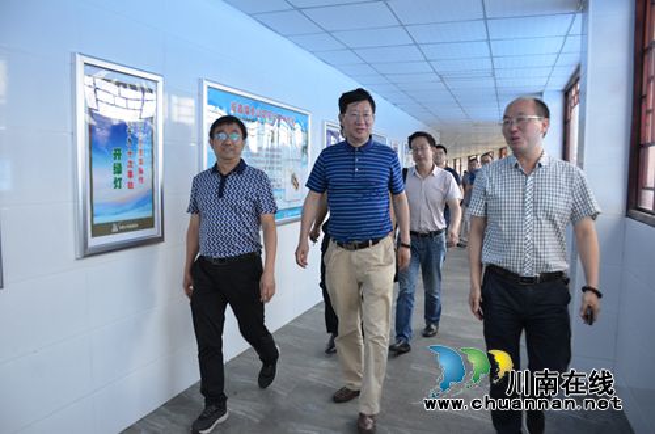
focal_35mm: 27
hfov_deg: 67.5
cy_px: 217
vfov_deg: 47.7
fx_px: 490
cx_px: 328
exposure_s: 1/125
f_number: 5.6
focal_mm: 18
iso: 400
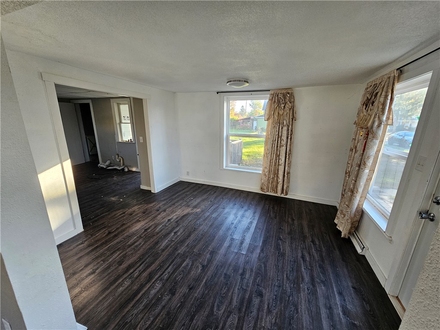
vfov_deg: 89.9
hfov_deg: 106.2
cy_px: 165
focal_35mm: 13
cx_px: 220
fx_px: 165
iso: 80
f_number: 2.2
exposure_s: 1/60
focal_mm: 2.2
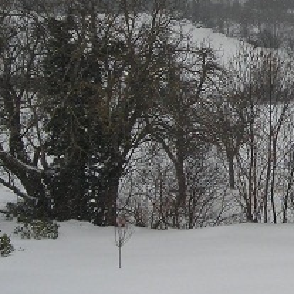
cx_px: 330
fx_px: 1249
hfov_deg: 13.1
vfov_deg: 13.4
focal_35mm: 130
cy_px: 65
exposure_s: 1/226
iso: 50
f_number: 3.2
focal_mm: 6.3
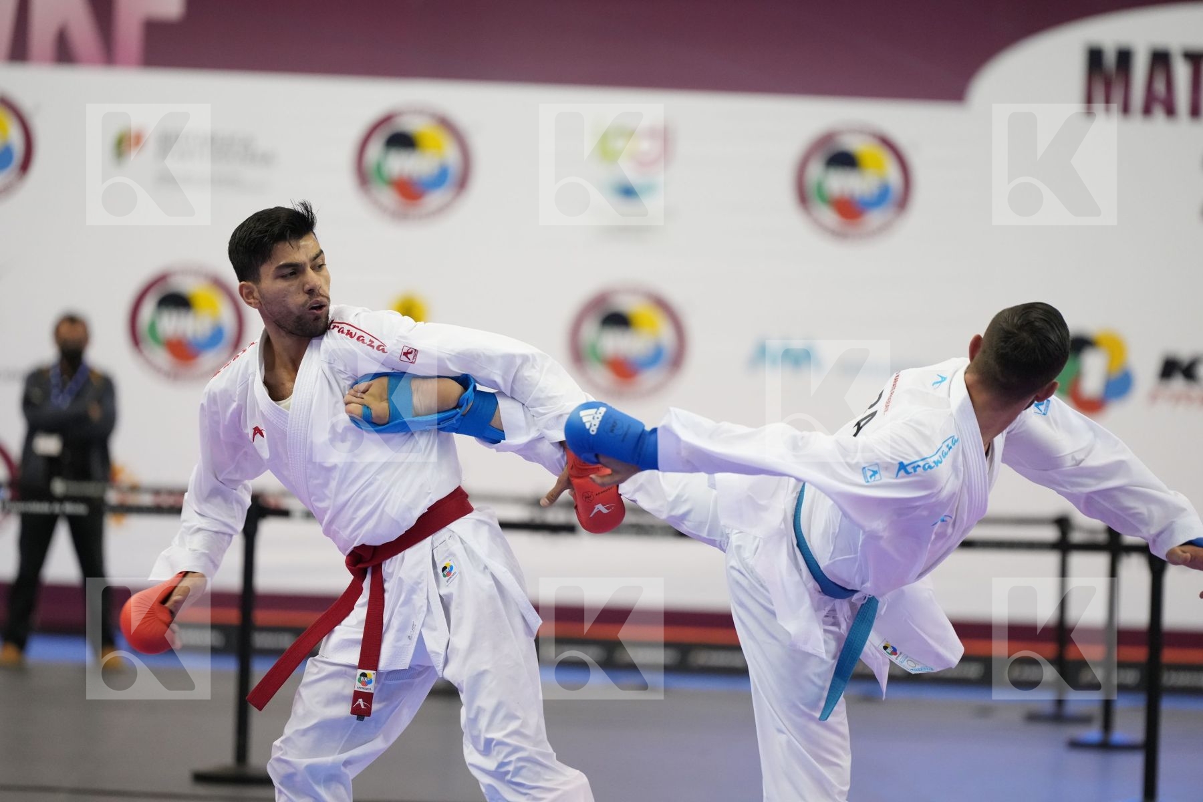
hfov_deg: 10.3
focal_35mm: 200
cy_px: 401
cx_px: 602
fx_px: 6683
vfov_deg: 6.9
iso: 3200
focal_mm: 200
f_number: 2.8
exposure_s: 1/1000
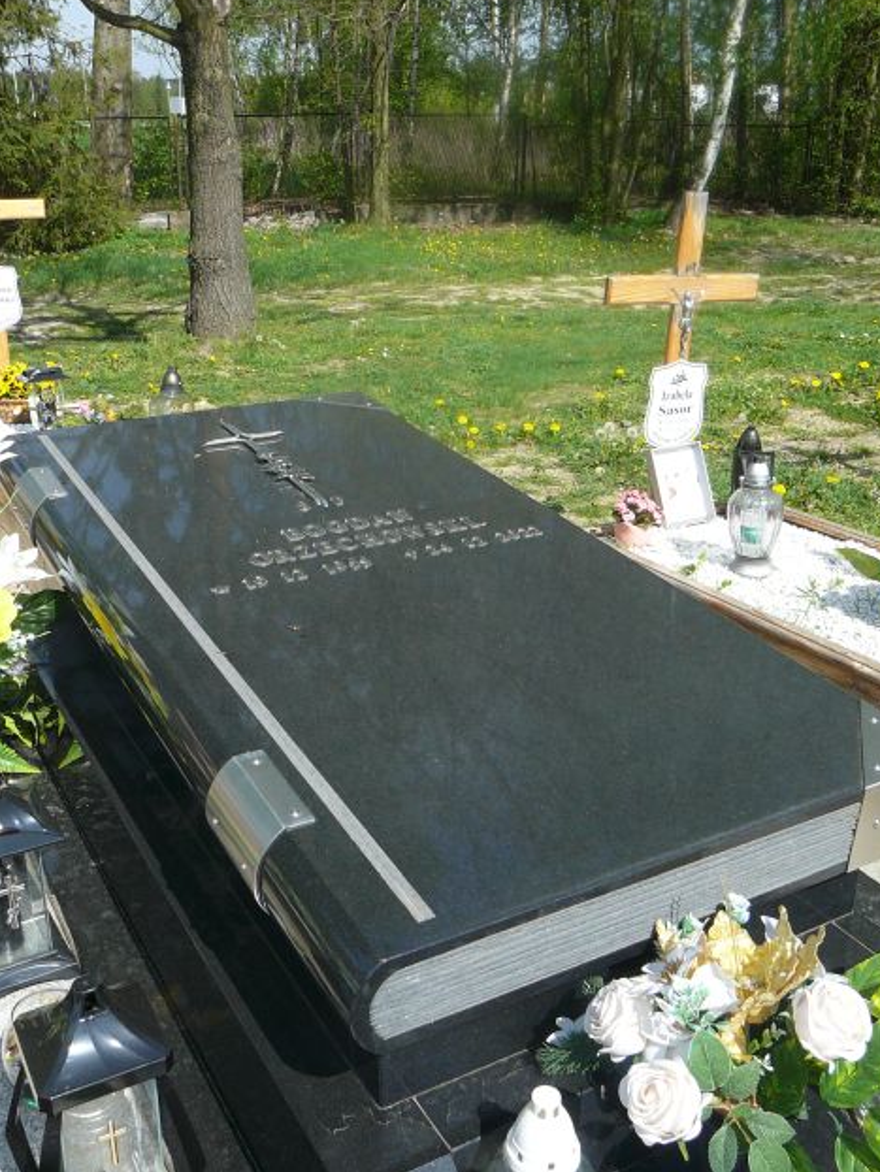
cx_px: 450
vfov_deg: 51.3
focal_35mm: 36
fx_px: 1219
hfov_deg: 39.7
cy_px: 573
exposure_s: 1/320
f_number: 5
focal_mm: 5.2
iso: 80
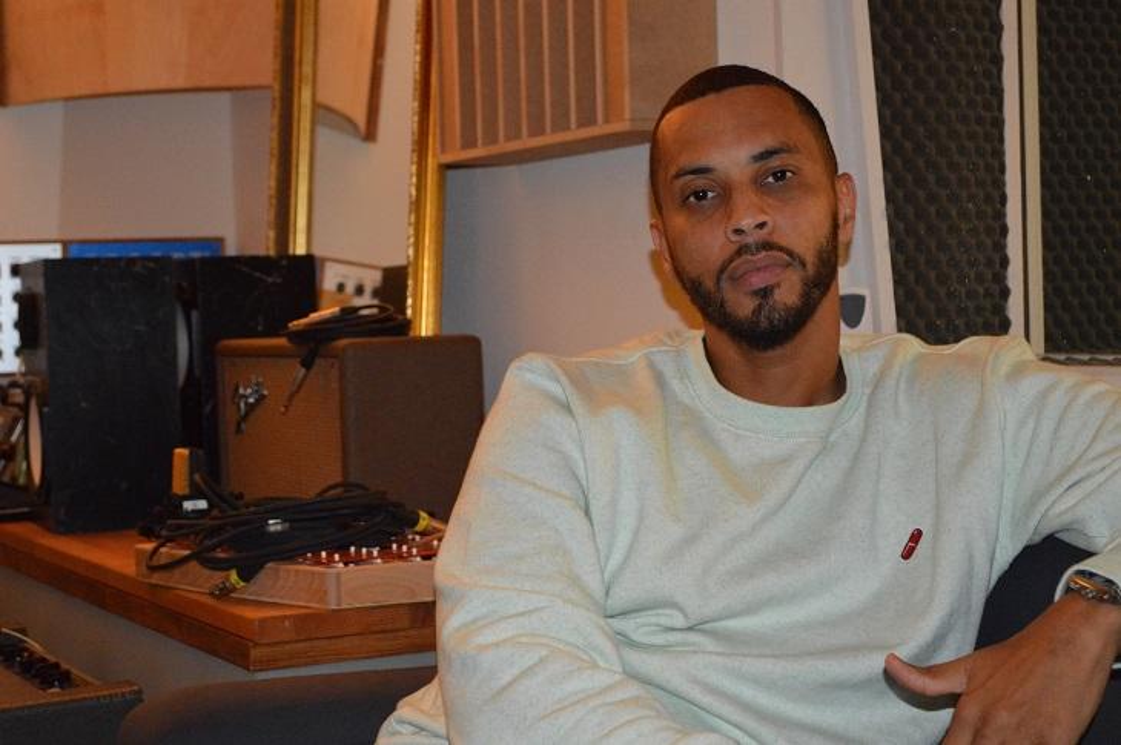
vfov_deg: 22.6
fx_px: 1866
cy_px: 372
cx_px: 560
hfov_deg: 33.4
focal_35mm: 60
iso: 3200
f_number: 5.3
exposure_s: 1/60
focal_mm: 40
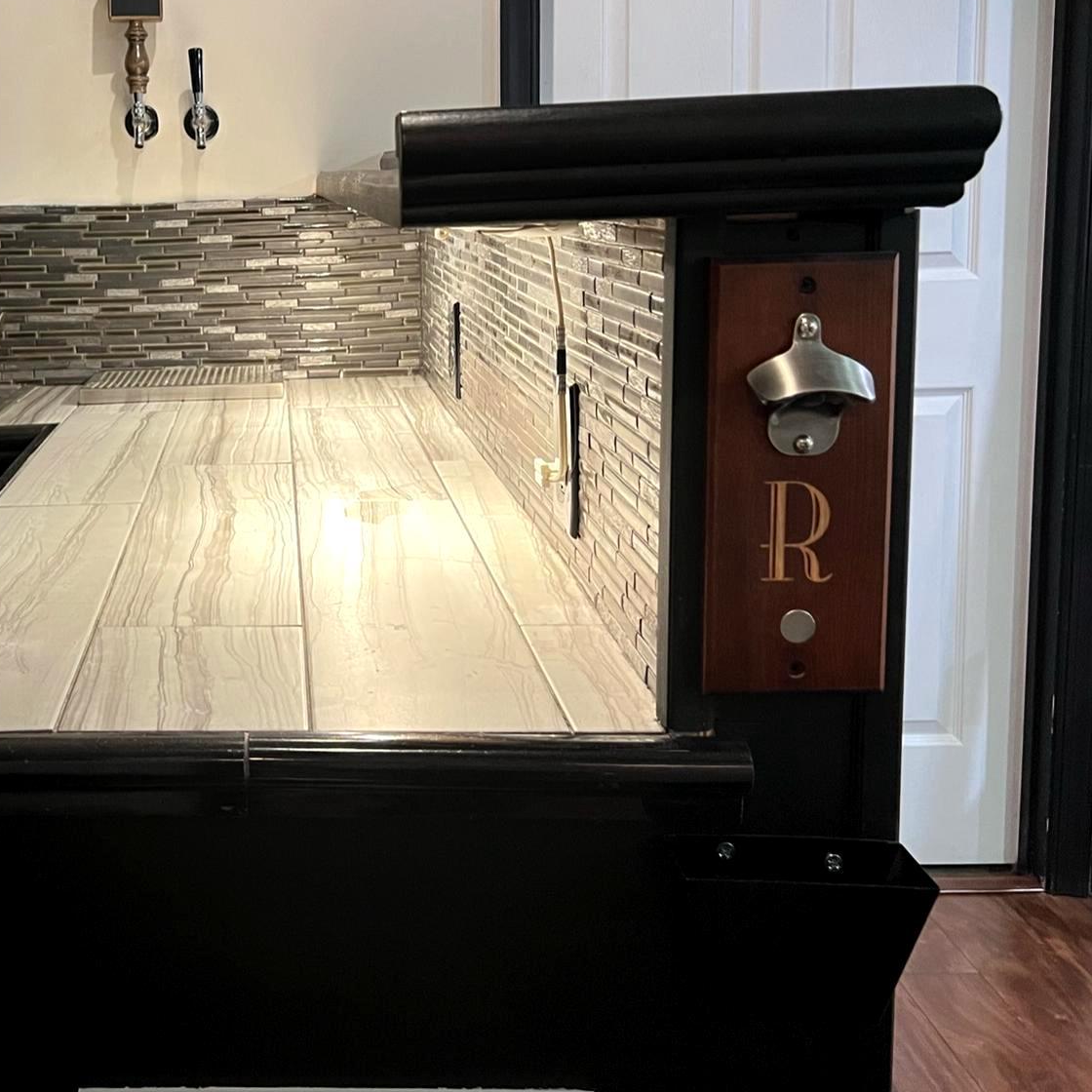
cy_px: 374
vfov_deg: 39.6
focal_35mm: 42
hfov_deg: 38.4
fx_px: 1499
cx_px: 204
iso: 320
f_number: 1.5
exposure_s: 1/60
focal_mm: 5.7
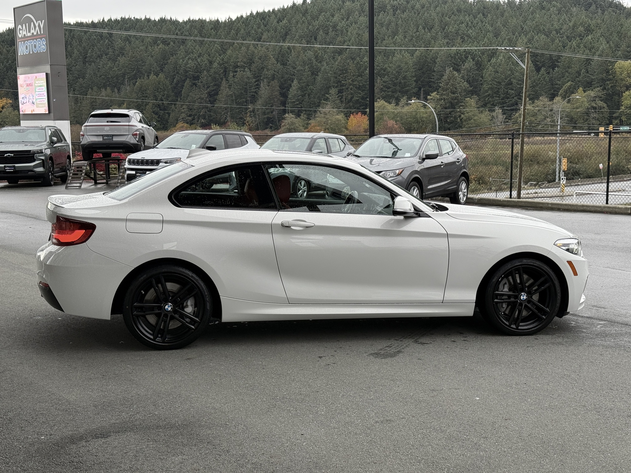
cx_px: 316
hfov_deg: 39.7
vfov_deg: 30.3
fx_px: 875
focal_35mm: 48
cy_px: 236
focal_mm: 6.76
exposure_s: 1/496
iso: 64
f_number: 1.78
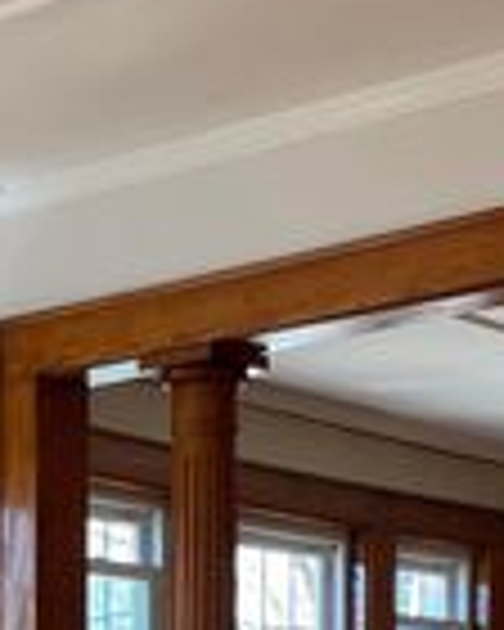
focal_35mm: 121
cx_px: 36
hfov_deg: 12.6
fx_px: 2256
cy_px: 929
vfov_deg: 14.8
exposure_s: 1/120
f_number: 1.8
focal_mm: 4.25
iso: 125
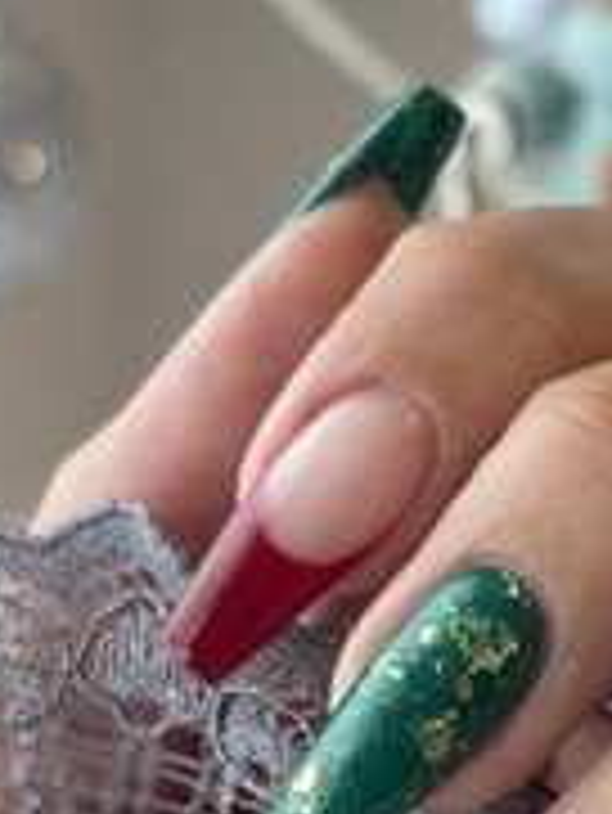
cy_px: 607
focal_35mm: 115
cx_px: 644
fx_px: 2708
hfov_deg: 12.7
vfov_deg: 17.0
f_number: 1.6
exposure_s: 1/50
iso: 40
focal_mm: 5.96
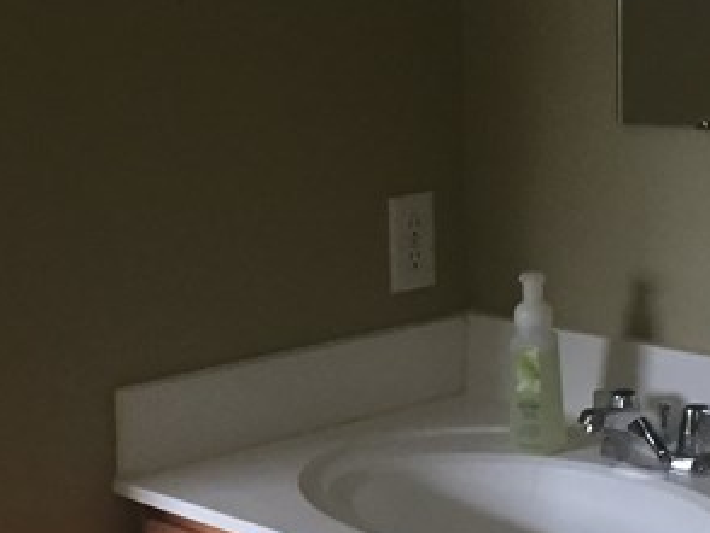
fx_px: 2073
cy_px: 403
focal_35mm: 101
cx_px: 181
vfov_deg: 14.6
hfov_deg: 19.3
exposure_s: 1/30
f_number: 2.2
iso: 160
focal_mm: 4.15
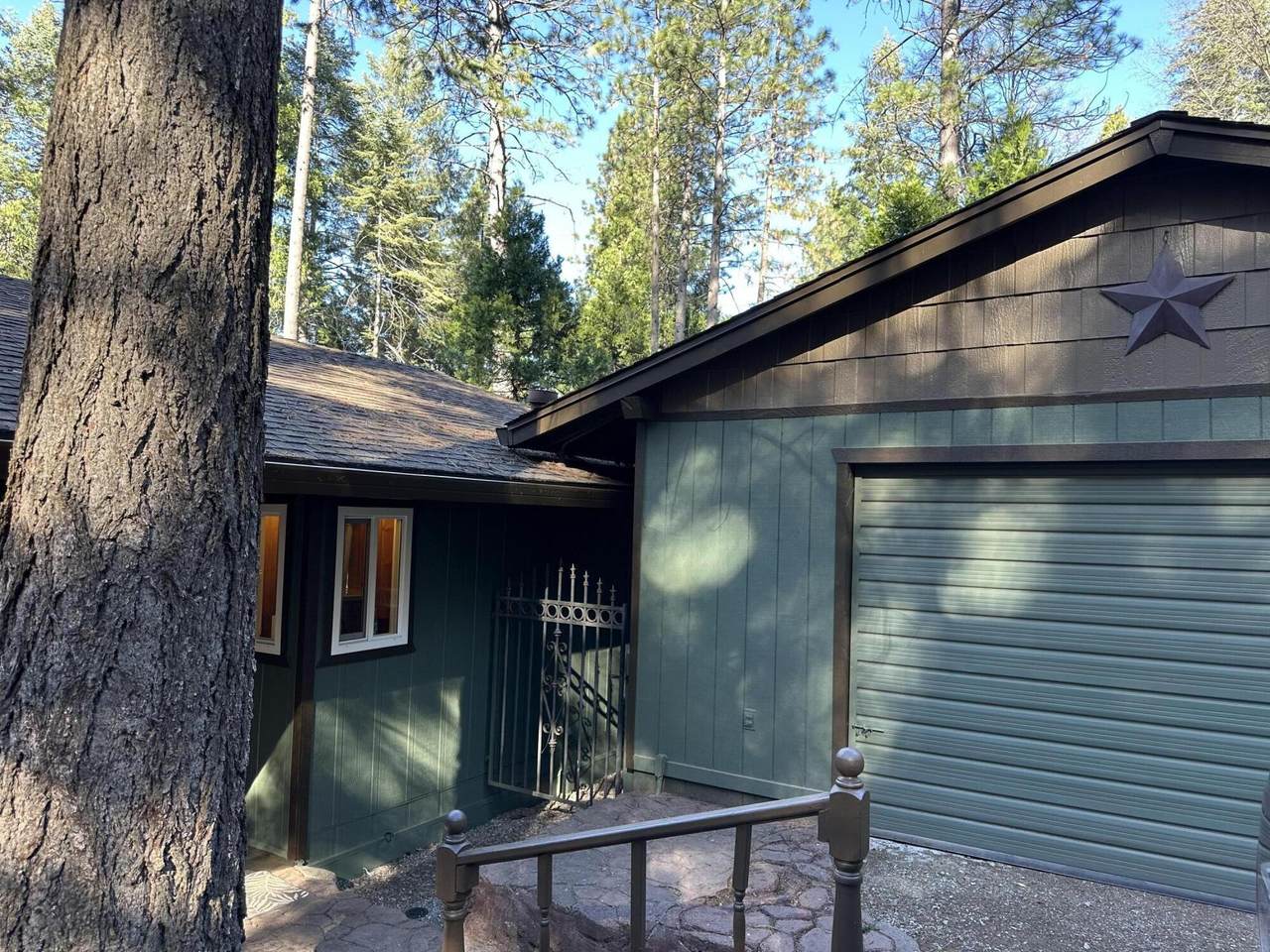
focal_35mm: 24
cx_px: 635
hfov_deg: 71.6
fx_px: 881
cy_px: 476
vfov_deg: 56.8
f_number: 1.78
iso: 64
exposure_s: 1/166
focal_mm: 6.86
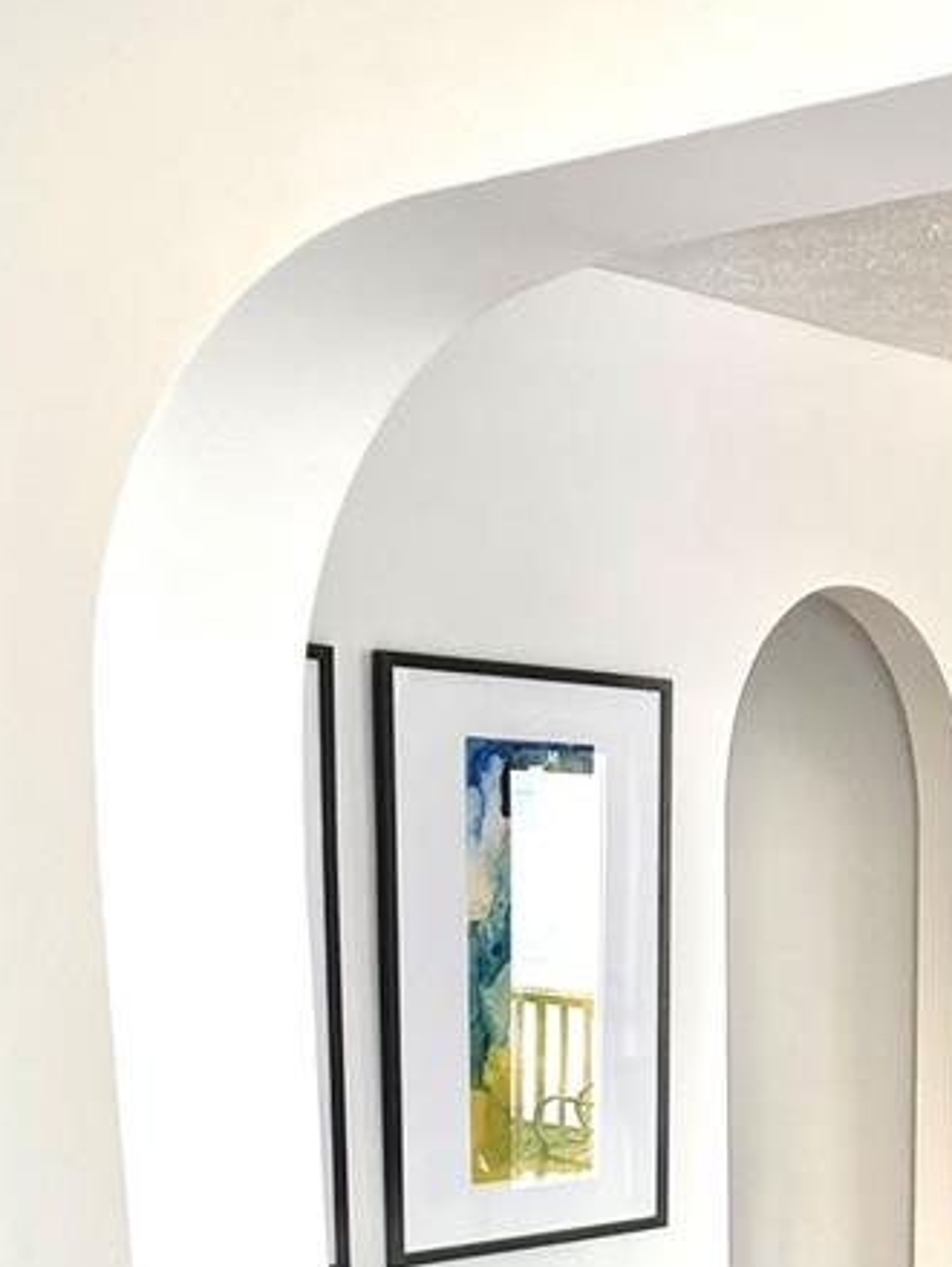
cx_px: 715
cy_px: 1495
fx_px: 2600
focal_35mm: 71
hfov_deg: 20.6
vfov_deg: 24.9
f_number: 1.5
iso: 64
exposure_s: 1/120
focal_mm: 5.7
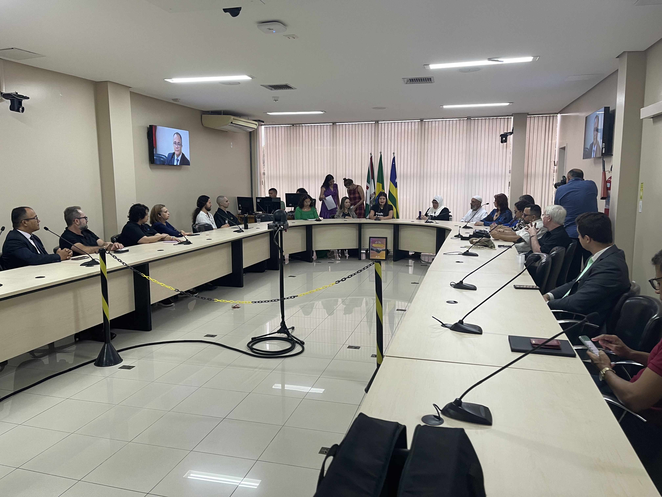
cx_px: 331
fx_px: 478
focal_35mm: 25
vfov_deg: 54.9
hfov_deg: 69.4
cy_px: 248
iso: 125
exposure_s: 1/60
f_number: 1.6
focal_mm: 5.1
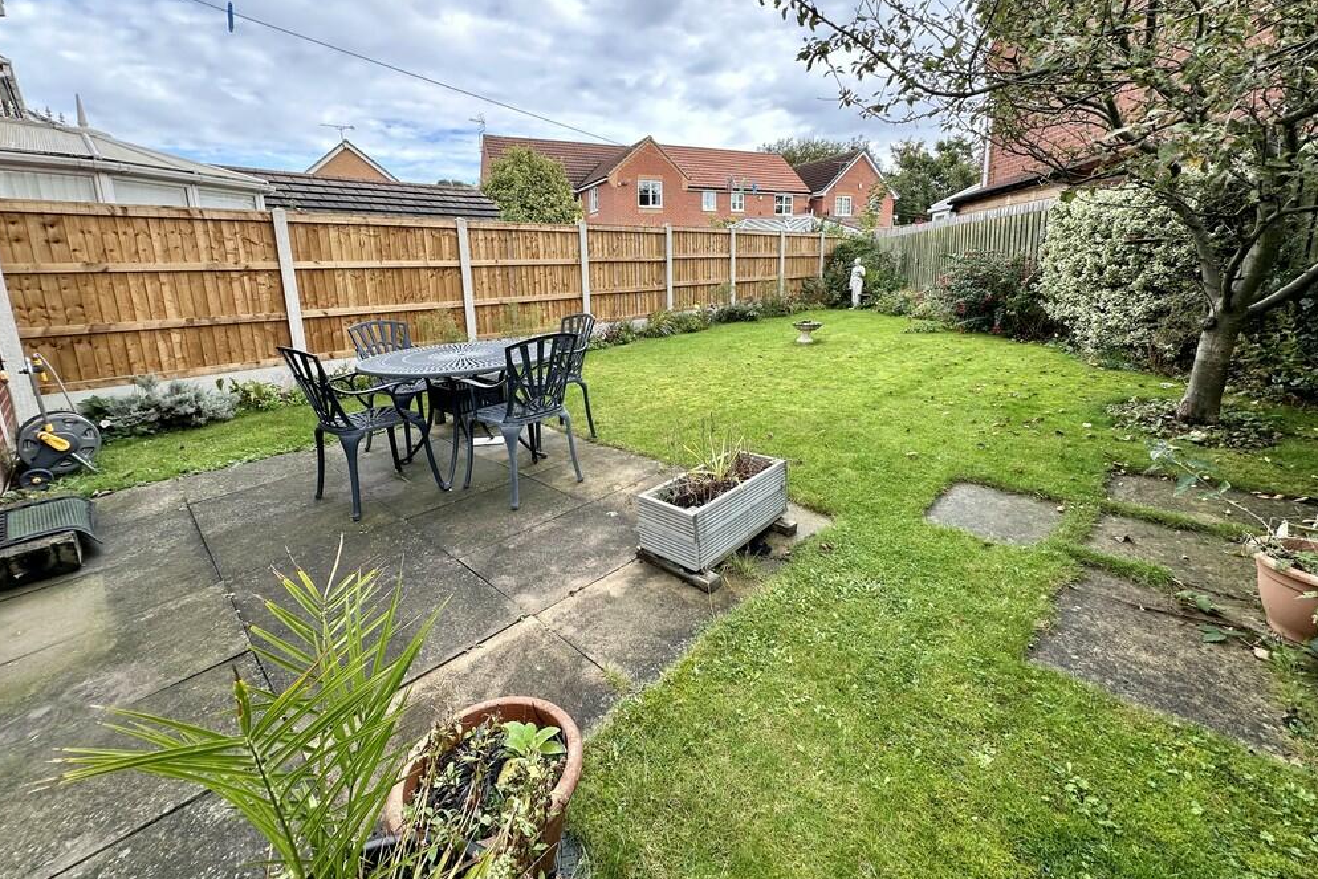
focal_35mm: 15
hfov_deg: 100.4
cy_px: 375
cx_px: 667
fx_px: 549
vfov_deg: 76.9
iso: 40
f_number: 2.2
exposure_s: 1/176
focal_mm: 2.22
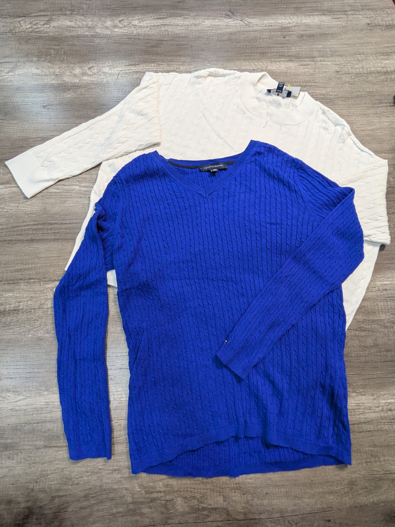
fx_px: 243
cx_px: 198
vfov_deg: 94.5
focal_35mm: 16
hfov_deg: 78.1
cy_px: 264
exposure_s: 1/33.3
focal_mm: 2.35
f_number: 2.2
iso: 62
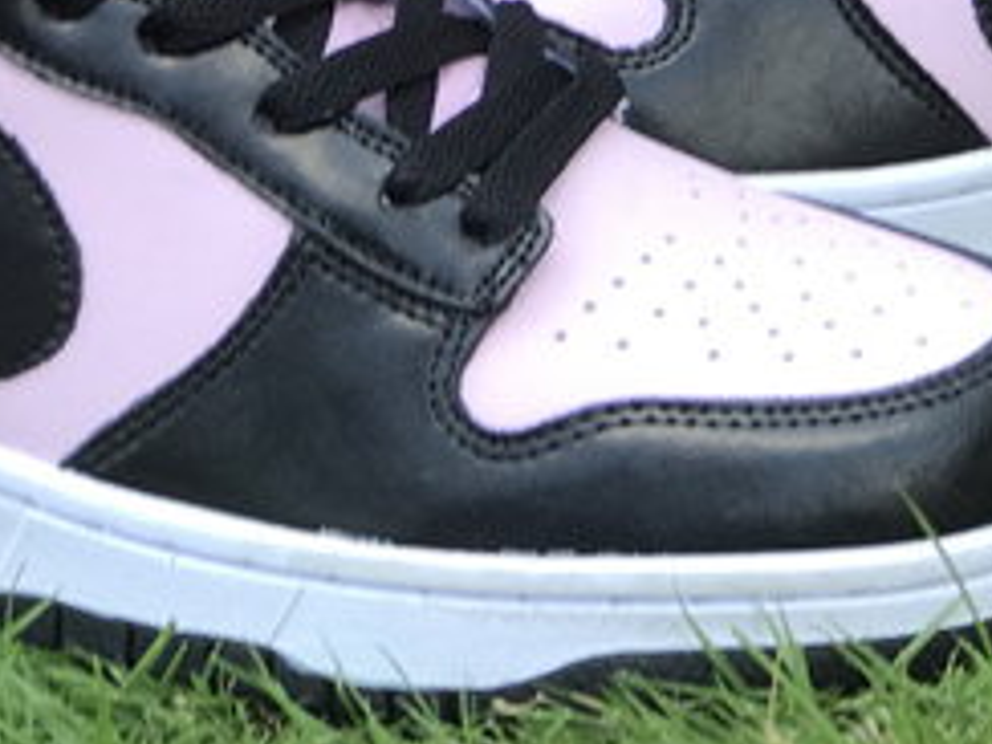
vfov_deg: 8.5
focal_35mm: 173
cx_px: 447
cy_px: -234
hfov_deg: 11.4
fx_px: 4958
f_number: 2.8
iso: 20
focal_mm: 6.6
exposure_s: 1/100
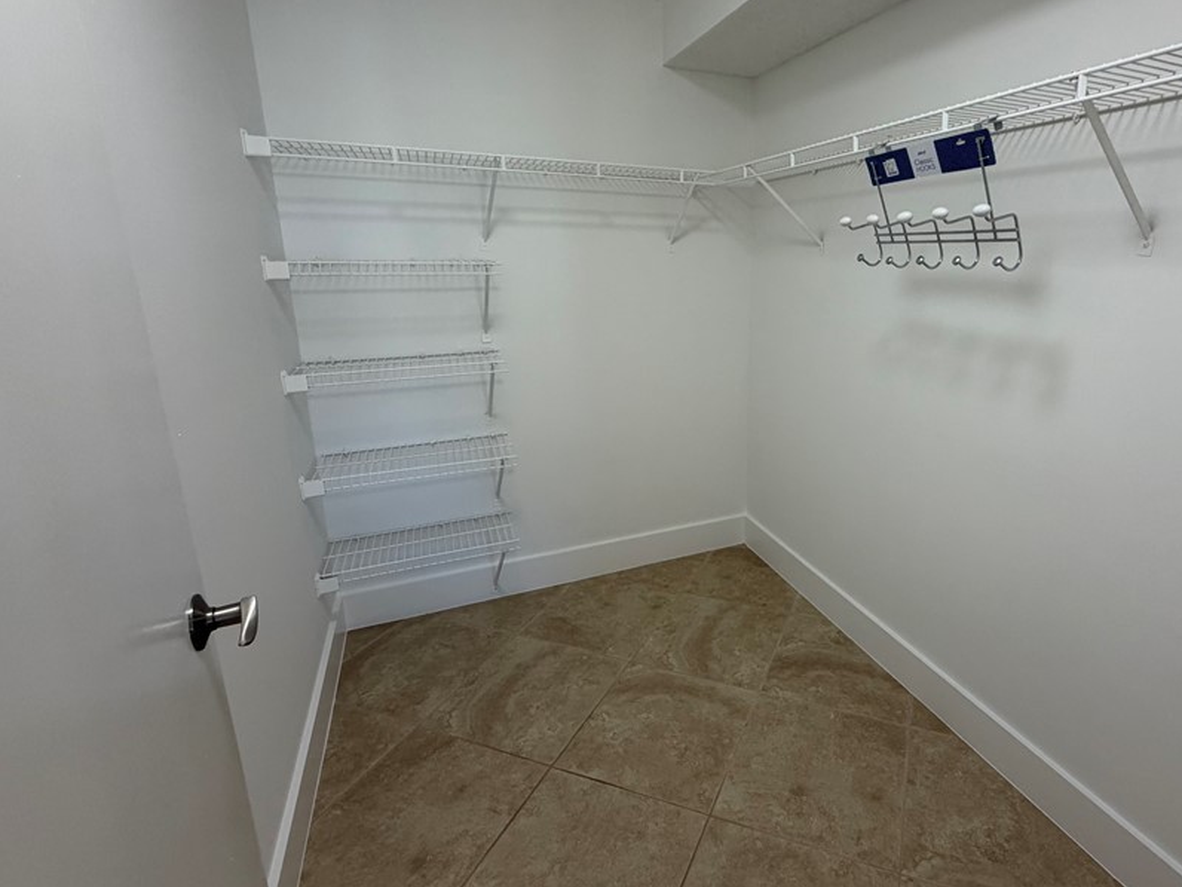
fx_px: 615
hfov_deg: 86.1
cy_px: 389
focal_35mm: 18
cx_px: 735
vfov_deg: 71.3
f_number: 2.2
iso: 200
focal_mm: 2.22
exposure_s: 1/120
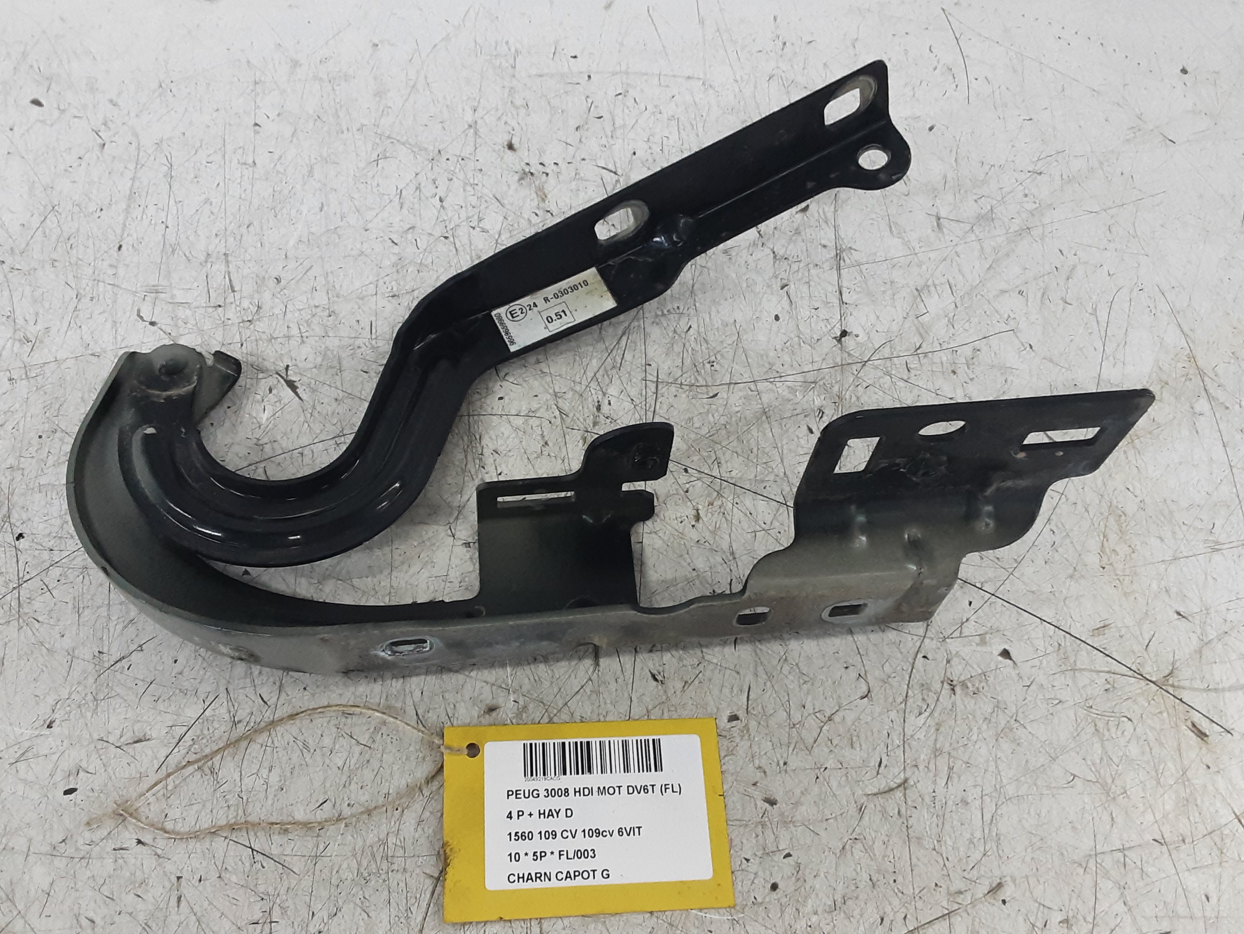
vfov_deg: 44.2
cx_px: 600
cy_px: 483
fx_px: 1150
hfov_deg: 56.8
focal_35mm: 32
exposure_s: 1/50
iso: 160
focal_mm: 2.91
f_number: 1.9
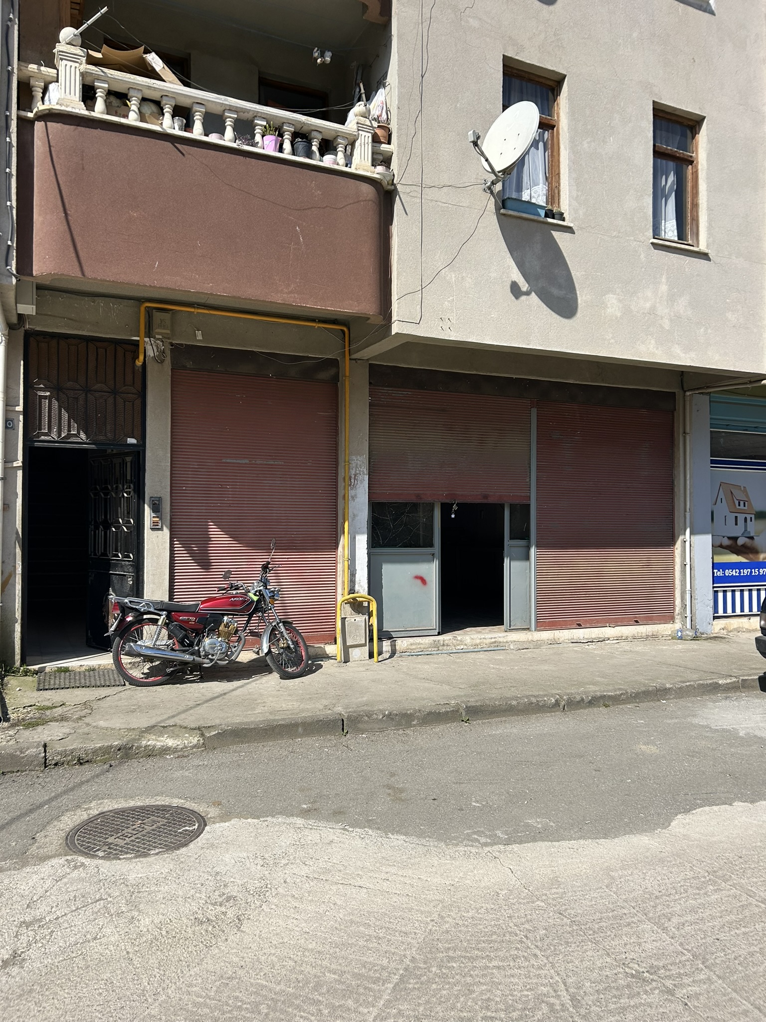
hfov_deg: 53.1
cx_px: 383
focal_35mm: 26
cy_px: 511
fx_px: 767
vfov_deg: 67.3
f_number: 1.5
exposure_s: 1/4831
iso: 50
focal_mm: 5.7
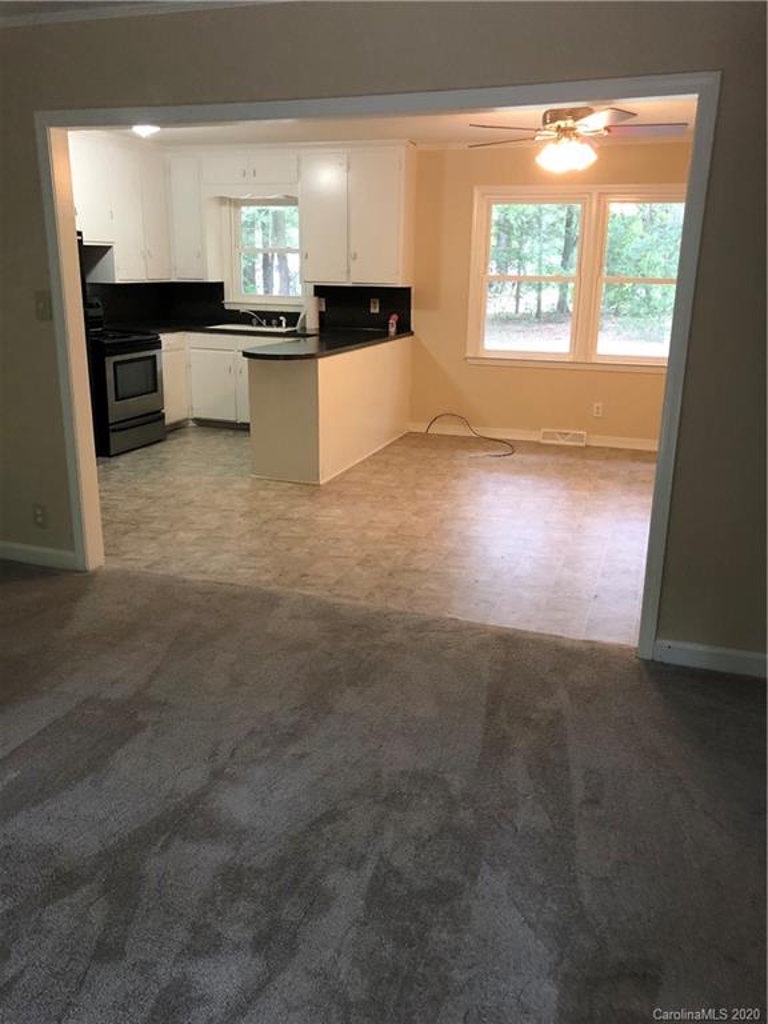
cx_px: 384
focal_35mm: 28
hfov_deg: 49.7
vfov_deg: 63.4
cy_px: 512
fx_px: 828
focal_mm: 4
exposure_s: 1/15
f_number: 1.8
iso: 80
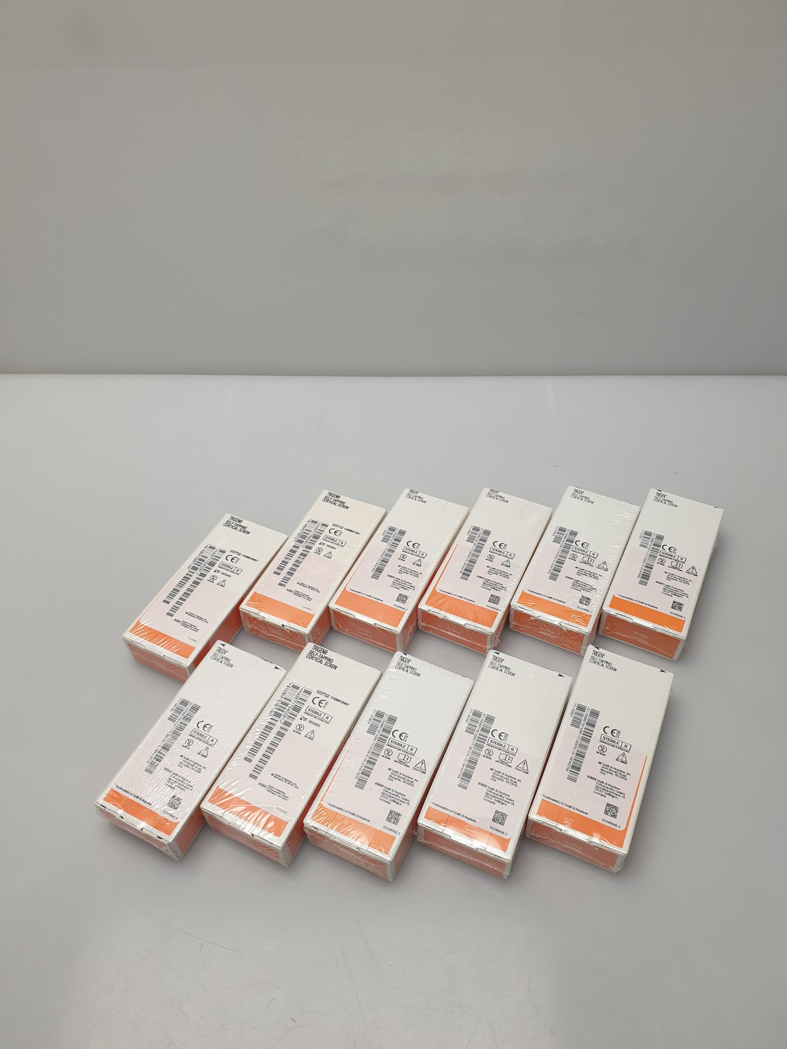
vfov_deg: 67.3
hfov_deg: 53.1
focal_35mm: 26
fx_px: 788
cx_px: 394
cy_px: 524
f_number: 2.4
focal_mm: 4.3
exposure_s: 1/100
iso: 80
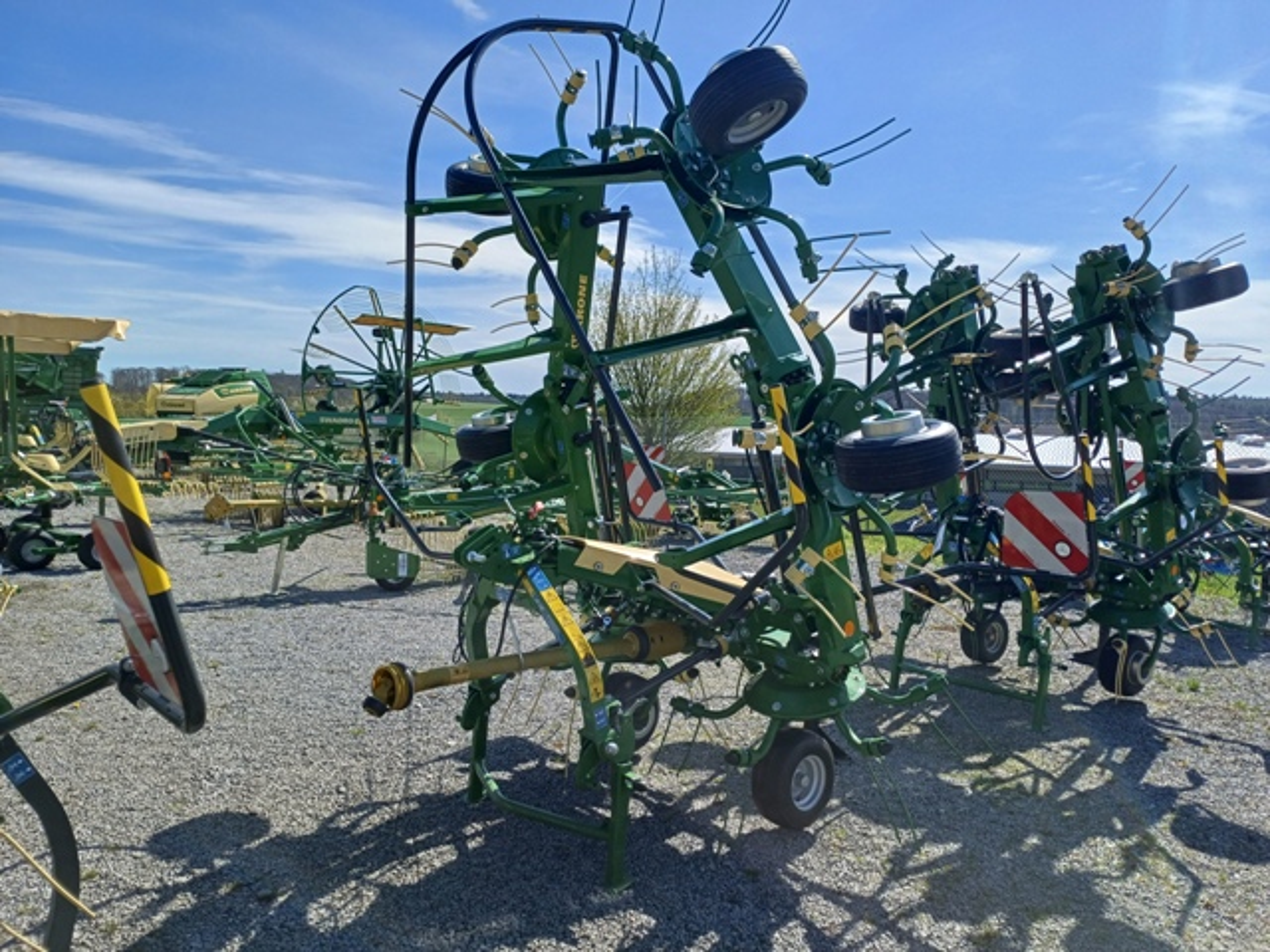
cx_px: 635
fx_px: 917
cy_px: 476
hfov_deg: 69.4
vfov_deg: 54.9
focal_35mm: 25
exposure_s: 1/1565
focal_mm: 4.65
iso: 50
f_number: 1.8
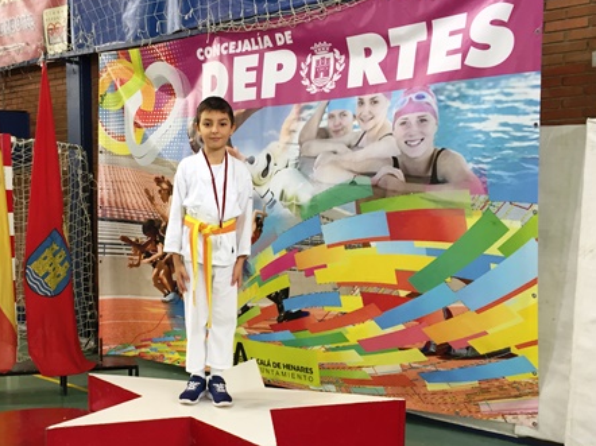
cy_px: 303
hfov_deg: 44.4
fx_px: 723
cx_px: 214
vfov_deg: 34.0
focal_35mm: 42
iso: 80
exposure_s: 1/33
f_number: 2.2
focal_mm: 4.15
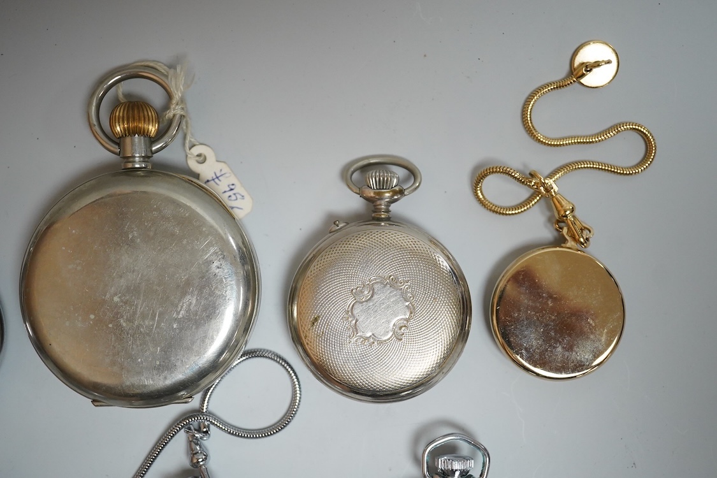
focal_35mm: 45
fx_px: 896
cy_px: 239
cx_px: 358
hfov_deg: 43.6
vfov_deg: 29.9
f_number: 5
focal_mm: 30
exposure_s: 1/400
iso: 2500
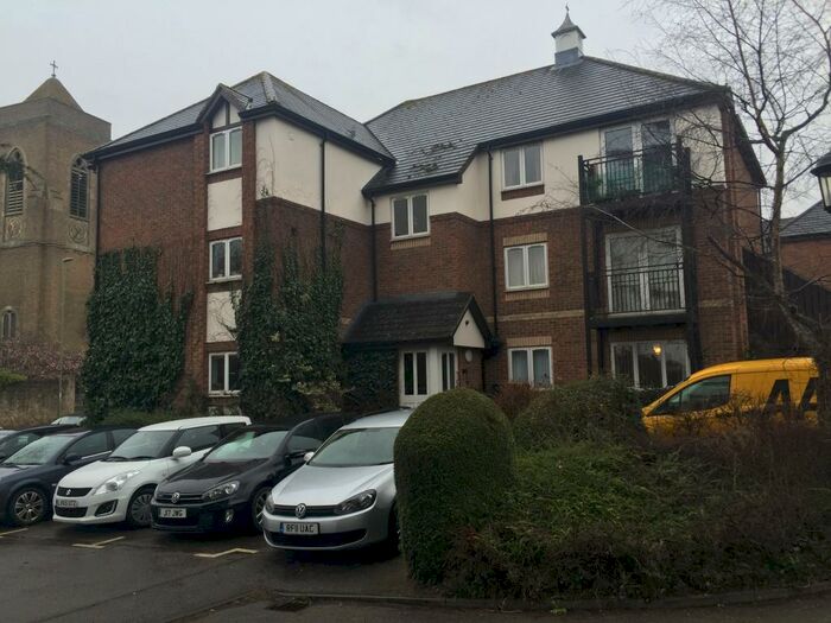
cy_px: 312
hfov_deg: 61.7
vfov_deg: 48.2
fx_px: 696
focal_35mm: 29
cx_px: 416
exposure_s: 1/253
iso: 32
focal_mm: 4.15
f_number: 2.2
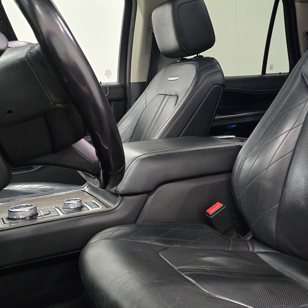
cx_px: 230
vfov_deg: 39.1
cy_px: 129
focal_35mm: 43
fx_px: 433
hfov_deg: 38.2
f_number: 1.7
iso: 1600
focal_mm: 6.3
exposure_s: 1/100
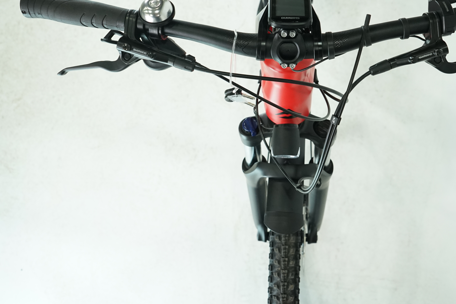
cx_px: 284
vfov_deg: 31.6
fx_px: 532
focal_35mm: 42
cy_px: 97
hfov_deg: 46.0
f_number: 5.6
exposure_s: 1/200
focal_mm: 30
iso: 1600
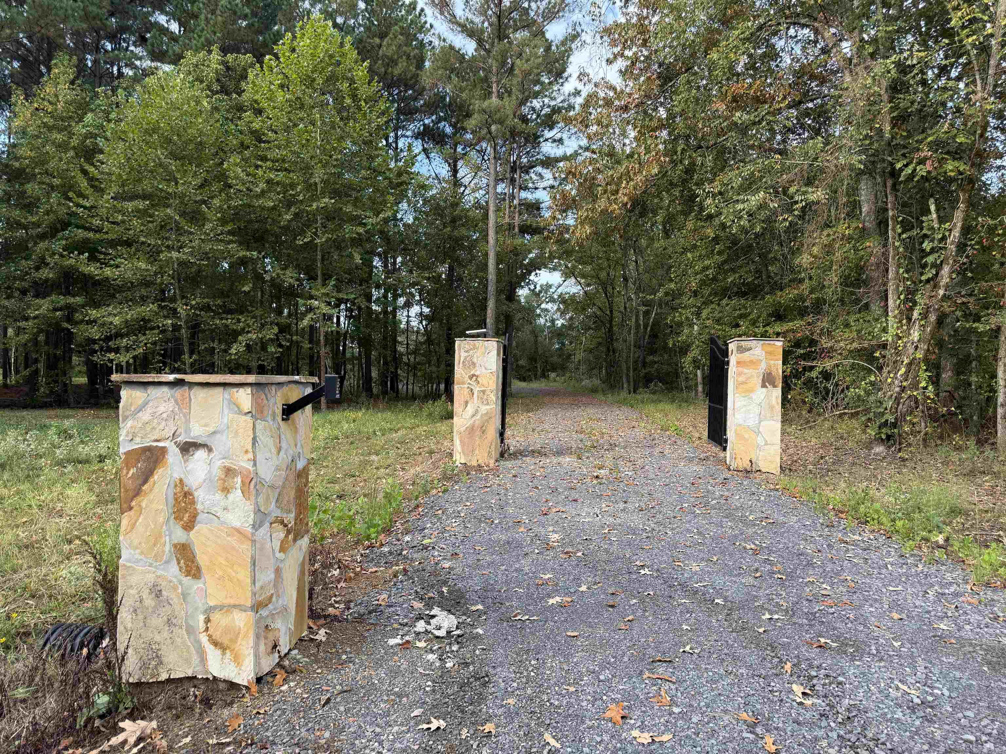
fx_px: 697
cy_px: 377
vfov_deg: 56.8
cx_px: 503
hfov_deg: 71.6
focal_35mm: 24
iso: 80
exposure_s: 1/602
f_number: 1.78
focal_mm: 6.76
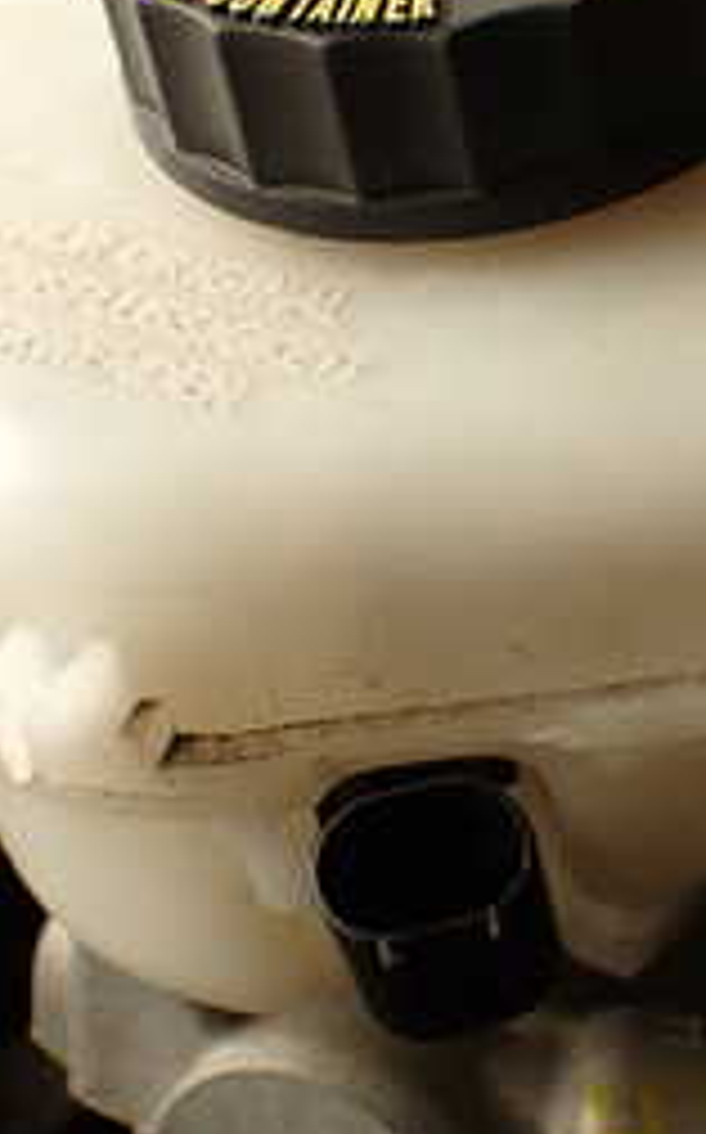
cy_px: 585
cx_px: 625
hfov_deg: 14.2
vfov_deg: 22.8
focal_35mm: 91
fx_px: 2808
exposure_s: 1/100
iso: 100
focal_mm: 6.37
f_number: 2.5
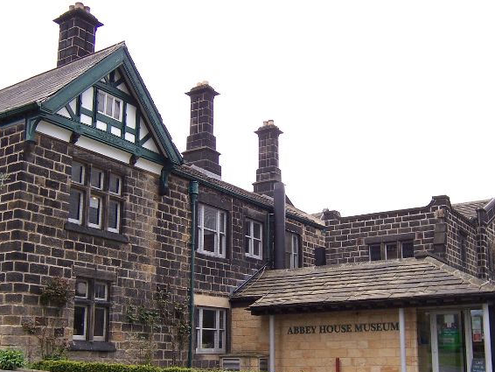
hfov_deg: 43.8
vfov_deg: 33.5
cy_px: 228
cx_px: 234
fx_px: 615
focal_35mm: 43
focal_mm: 5.5
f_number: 3.4
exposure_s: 1/125
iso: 80
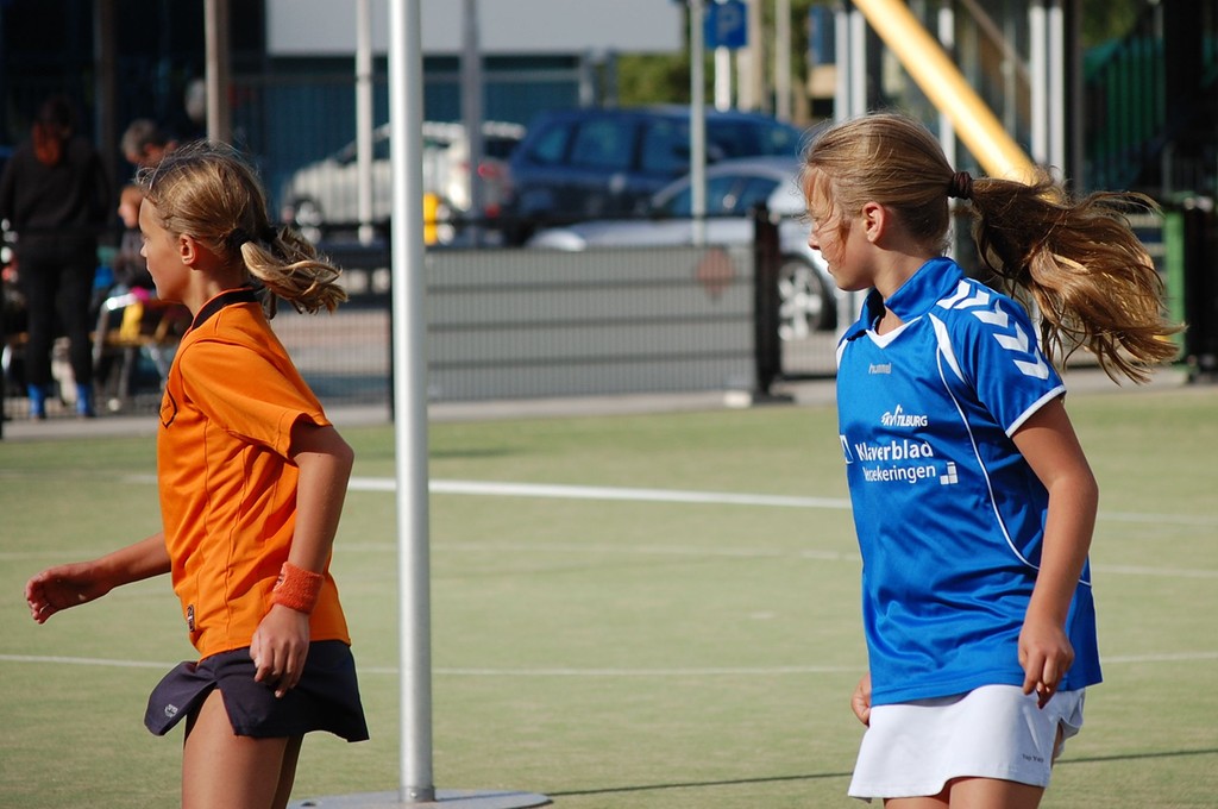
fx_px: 6082
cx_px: 609
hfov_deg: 11.4
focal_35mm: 180
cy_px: 404
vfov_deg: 7.6
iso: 250
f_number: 4.8
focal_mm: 120
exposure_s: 1/1000
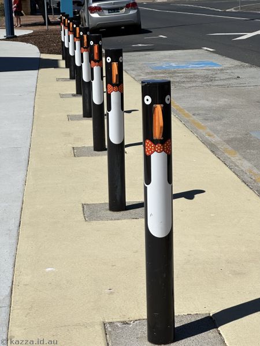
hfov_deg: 19.1
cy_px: 173
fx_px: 771
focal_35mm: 77
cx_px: 130
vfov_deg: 25.3
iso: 32
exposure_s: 1/2179
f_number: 2.8
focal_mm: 9
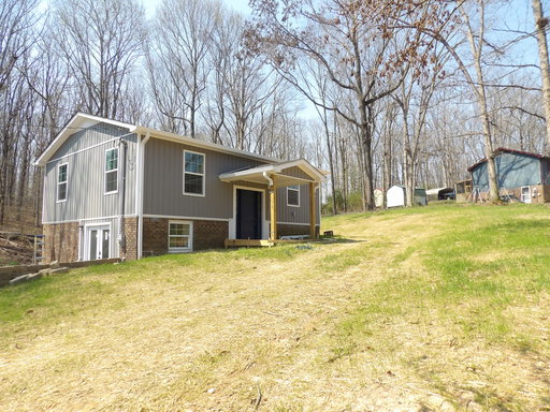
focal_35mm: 24
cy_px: 206
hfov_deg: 71.6
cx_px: 275
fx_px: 381
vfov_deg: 56.8
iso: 100
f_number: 3.2
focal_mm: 4.3
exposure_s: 1/626
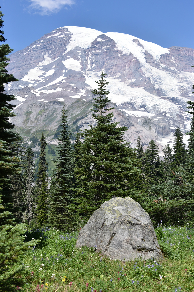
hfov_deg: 26.0
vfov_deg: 38.2
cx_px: 103
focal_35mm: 52
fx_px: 420
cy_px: 148
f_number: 8
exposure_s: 1/250
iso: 100
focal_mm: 48
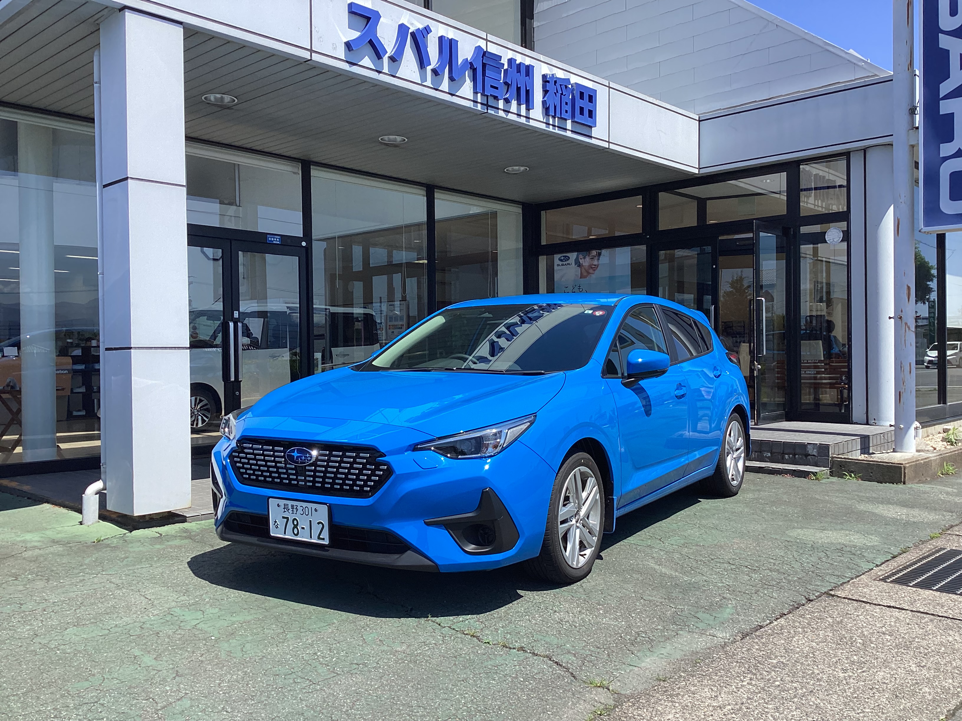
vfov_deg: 45.4
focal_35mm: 31
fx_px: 862
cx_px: 481
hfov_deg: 58.4
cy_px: 360
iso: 25
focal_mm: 3.3
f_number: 2.4
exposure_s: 1/959
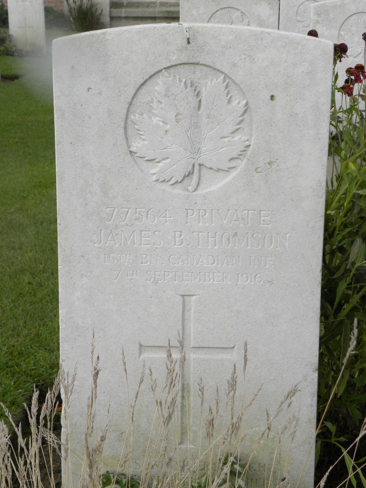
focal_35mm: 66
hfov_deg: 22.3
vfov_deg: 29.4
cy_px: 244
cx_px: 183
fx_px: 930
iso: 64
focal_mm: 11.8
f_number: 4
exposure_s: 1/152
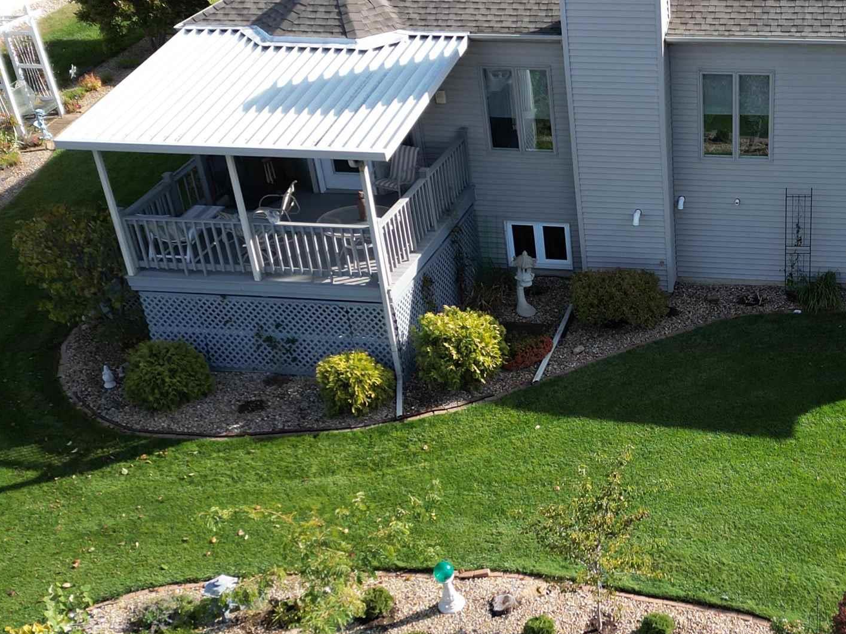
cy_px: 448
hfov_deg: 35.6
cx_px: 683
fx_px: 1271
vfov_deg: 27.8
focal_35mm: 52
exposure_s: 1/1250
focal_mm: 6.72
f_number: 1.7
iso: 100
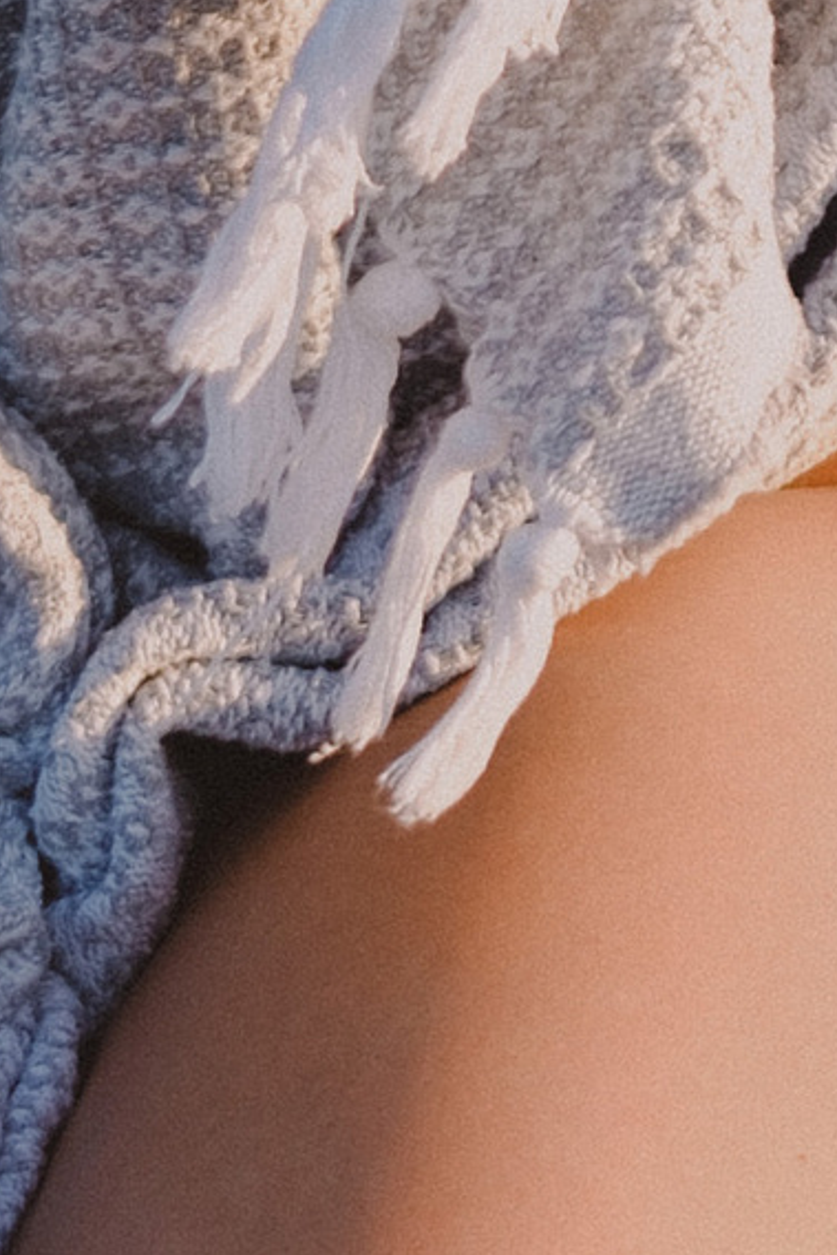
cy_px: -994
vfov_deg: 2.3
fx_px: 31819
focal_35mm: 913
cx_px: -51
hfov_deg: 1.5
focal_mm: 90
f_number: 2
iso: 125
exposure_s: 1/1000
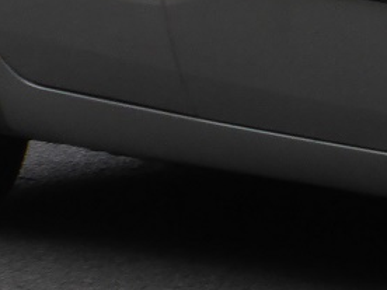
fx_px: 10051
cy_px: -165
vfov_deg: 1.7
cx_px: 684
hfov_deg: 2.2
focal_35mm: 899
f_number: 5.4
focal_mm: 25.9
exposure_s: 1/80
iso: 100
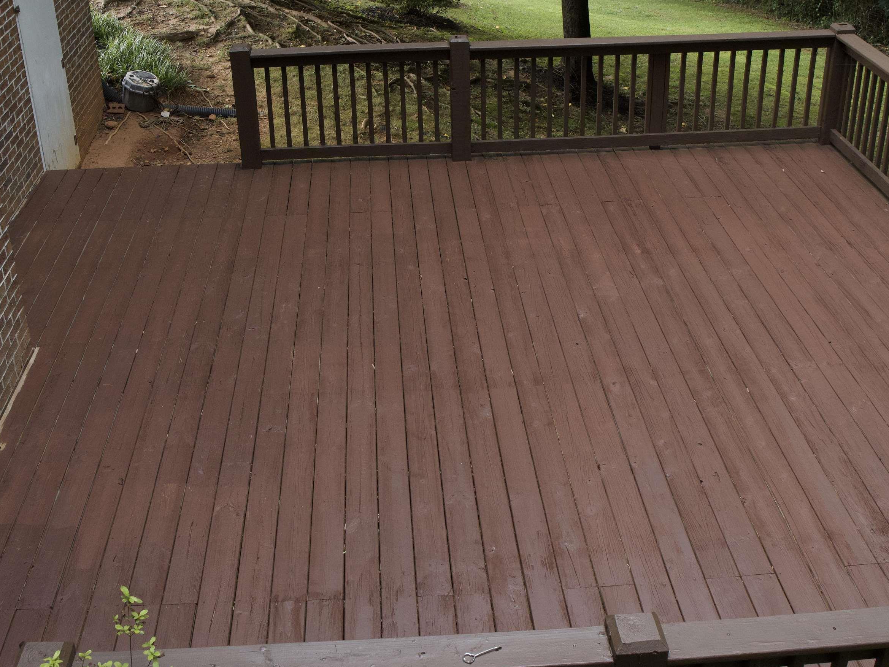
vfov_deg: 34.2
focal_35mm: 42
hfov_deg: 44.8
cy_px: 255
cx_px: 428
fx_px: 1079
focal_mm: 16
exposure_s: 1/125
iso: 1000
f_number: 6.3
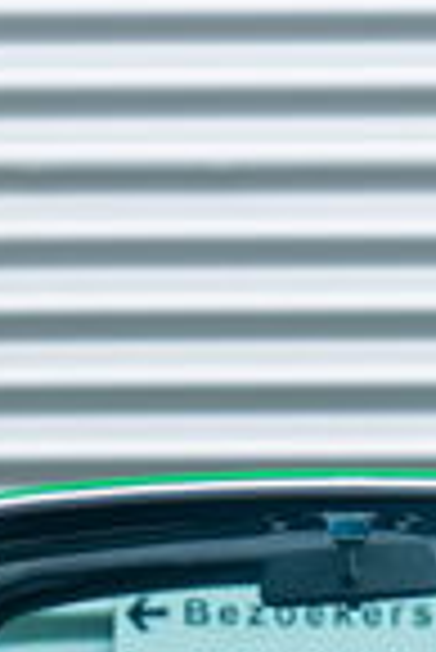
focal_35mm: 371
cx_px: 328
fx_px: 6723
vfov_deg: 5.5
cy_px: 796
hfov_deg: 3.7
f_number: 5.6
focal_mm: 70
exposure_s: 1/80
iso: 50
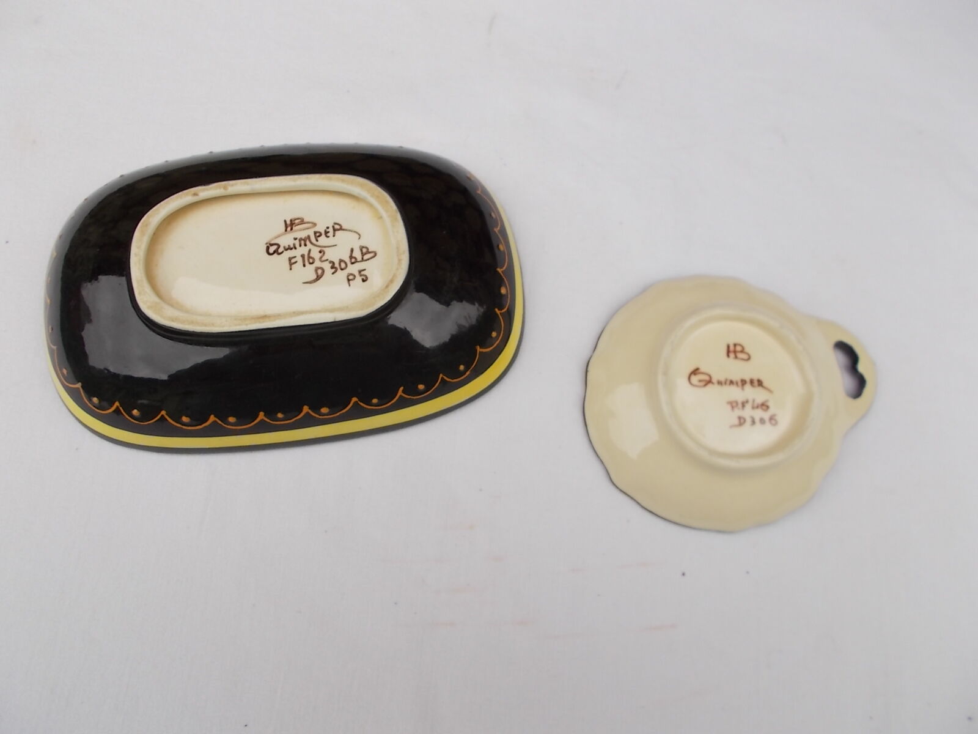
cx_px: 489
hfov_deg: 67.3
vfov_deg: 53.1
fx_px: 735
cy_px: 367
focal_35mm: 26
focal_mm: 4.6
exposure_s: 1/125
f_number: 3.2
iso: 80
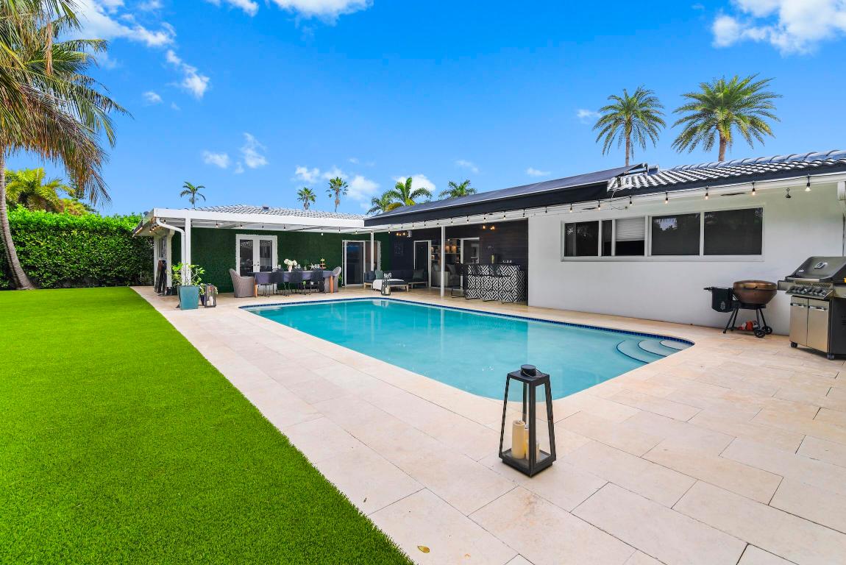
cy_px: 282
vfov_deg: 73.8
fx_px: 376
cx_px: 423
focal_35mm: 16
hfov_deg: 96.7
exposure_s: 1/30
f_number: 8
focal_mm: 16
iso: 200
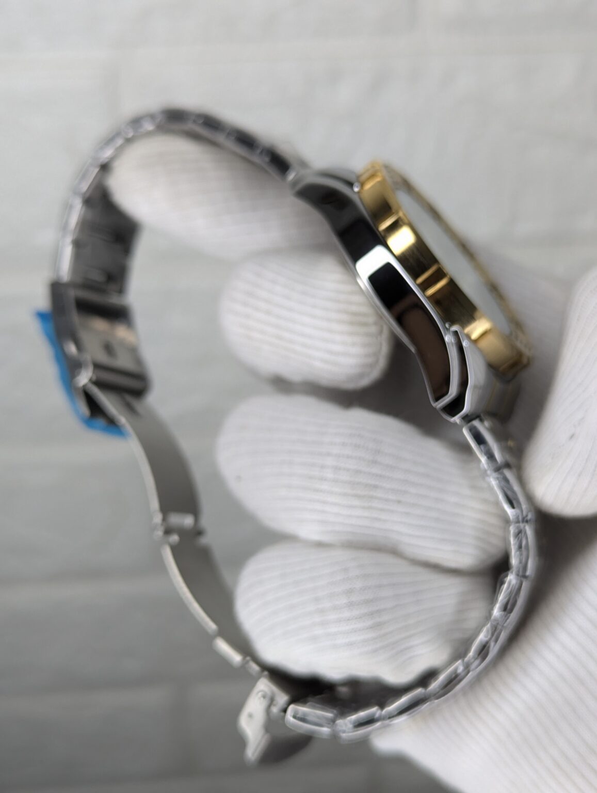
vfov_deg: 39.6
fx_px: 1101
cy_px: 396
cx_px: 298
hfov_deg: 30.3
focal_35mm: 48
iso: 46
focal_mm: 6.81
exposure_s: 1/134
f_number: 1.85
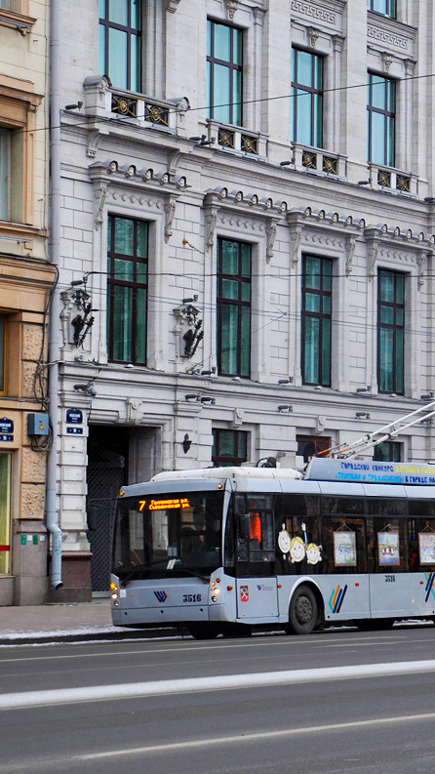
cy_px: 386
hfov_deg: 12.7
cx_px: 314
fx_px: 1948
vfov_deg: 22.5
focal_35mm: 95
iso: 400
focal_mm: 40
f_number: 5.6
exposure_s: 1/250
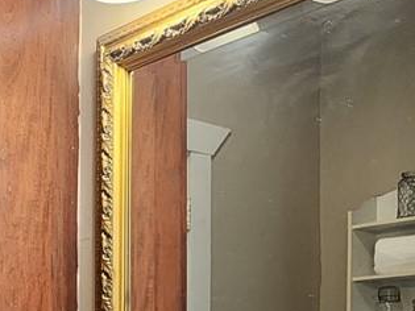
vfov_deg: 20.5
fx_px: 791
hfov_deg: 27.6
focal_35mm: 66
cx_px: -5
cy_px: 391
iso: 250
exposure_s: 1/60
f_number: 2.2
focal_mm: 2.2
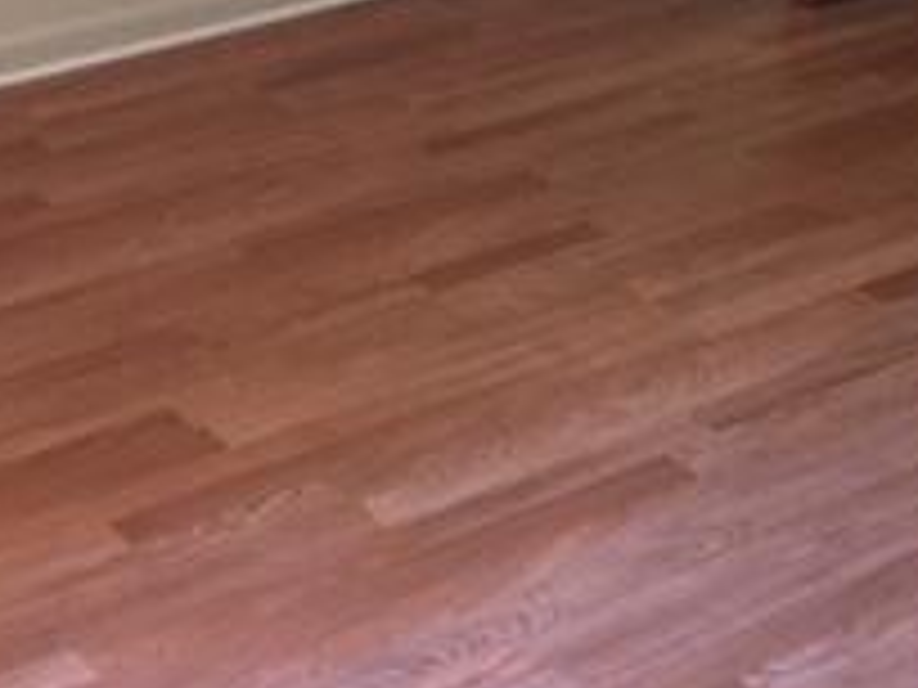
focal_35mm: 91
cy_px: -229
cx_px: 482
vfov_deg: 15.4
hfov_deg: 21.5
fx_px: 2413
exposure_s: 1/24
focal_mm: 4.15
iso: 250
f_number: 2.2
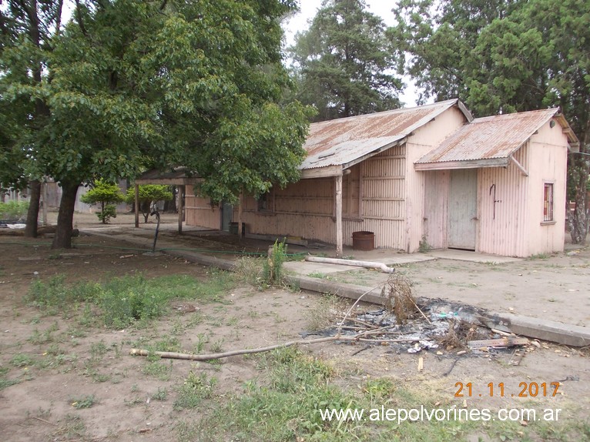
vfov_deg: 49.7
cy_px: 221
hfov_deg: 63.5
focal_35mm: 28
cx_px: 295
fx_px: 477
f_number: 2.7
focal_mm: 4
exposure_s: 1/250
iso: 80
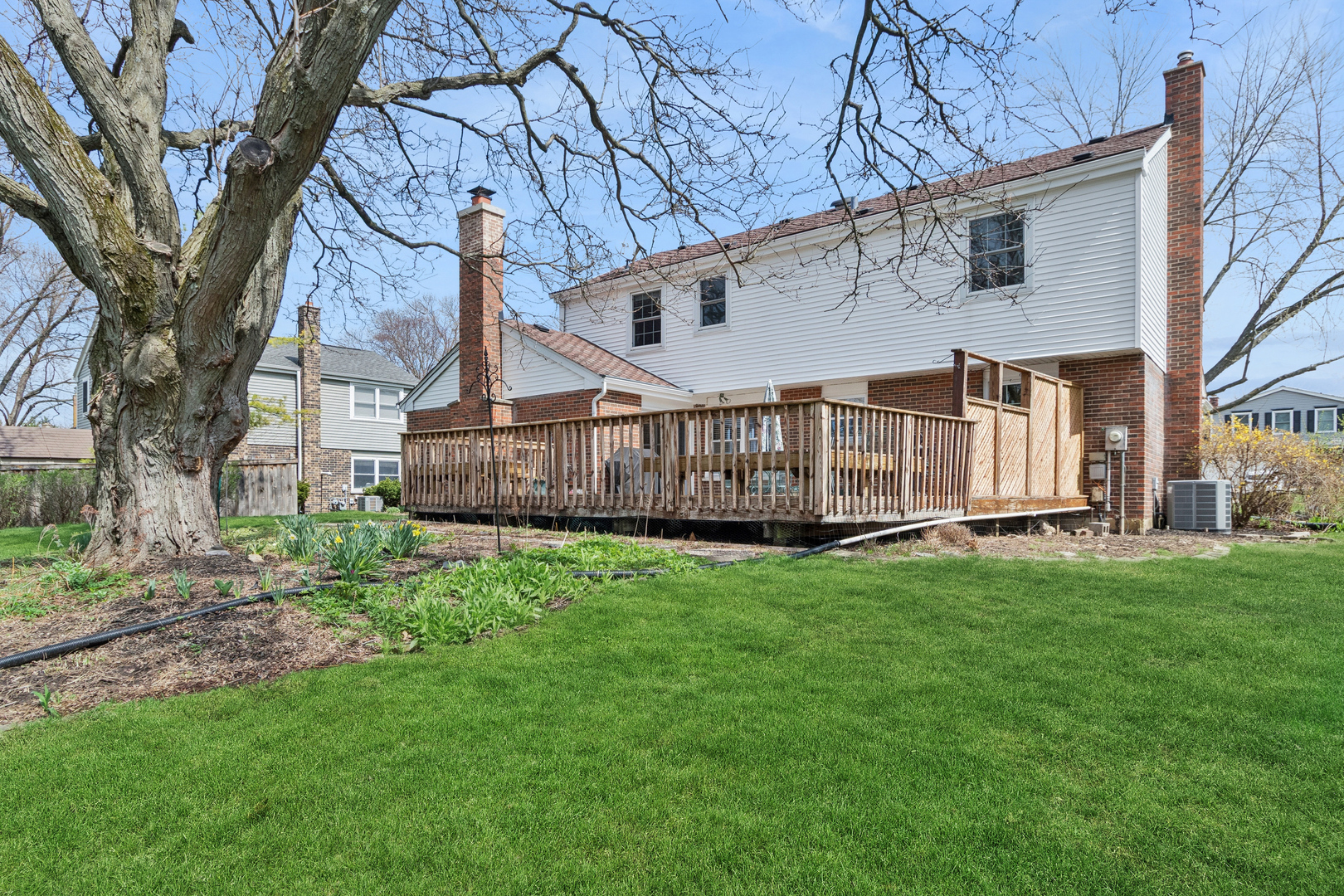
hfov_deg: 85.4
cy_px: 448
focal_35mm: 20
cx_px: 672
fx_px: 728
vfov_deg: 63.2
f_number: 8
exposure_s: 1/800
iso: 400
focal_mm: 13
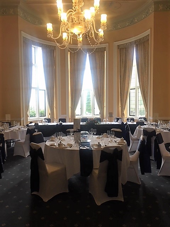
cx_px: 85
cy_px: 114
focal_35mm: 29
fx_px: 190
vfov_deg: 61.7
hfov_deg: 48.2
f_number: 2.2
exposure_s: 1/33
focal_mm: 4.15
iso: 100
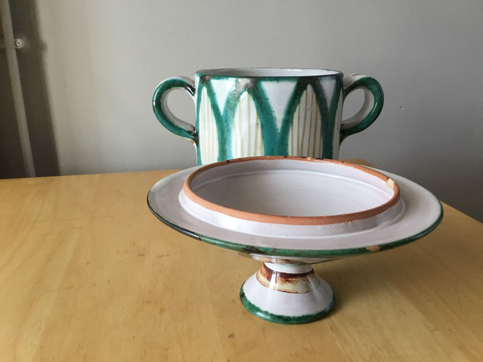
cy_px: 181
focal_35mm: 31
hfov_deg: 58.4
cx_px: 242
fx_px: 433
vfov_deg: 45.4
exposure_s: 1/33
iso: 50
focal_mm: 3.3
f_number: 2.4
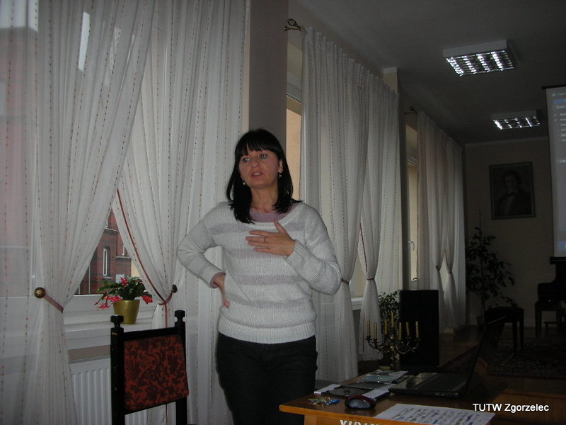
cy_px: 212
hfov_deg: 52.6
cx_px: 283
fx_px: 572
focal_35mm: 35
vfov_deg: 40.7
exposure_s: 1/60.1
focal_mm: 5.8
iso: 81
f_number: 3
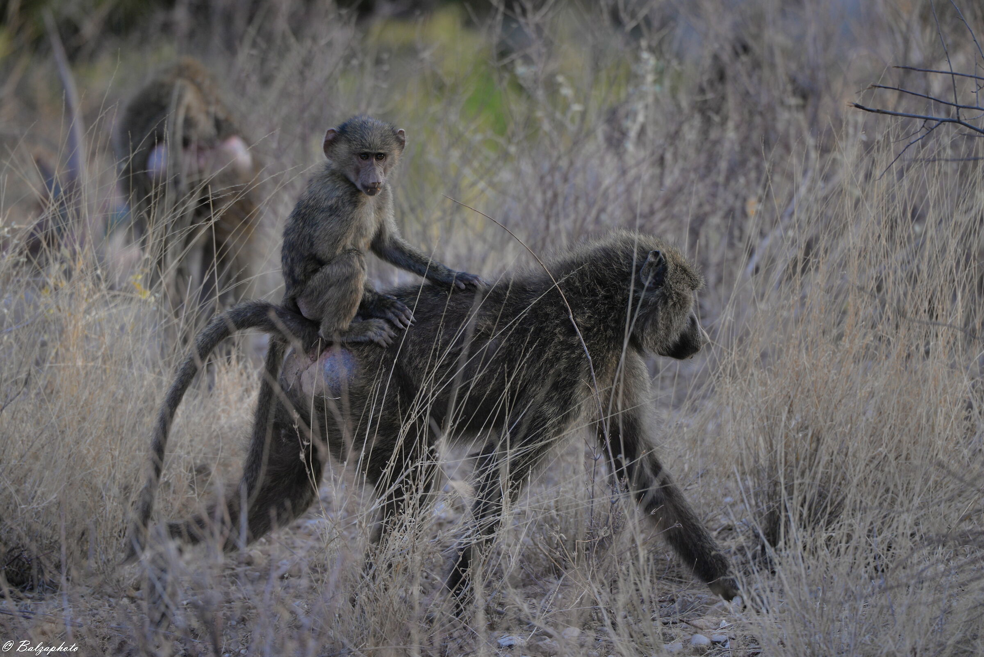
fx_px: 10937
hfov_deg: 5.2
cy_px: 328
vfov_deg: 3.4
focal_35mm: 400
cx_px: 492
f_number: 5.6
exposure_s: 1/400
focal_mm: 400
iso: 900
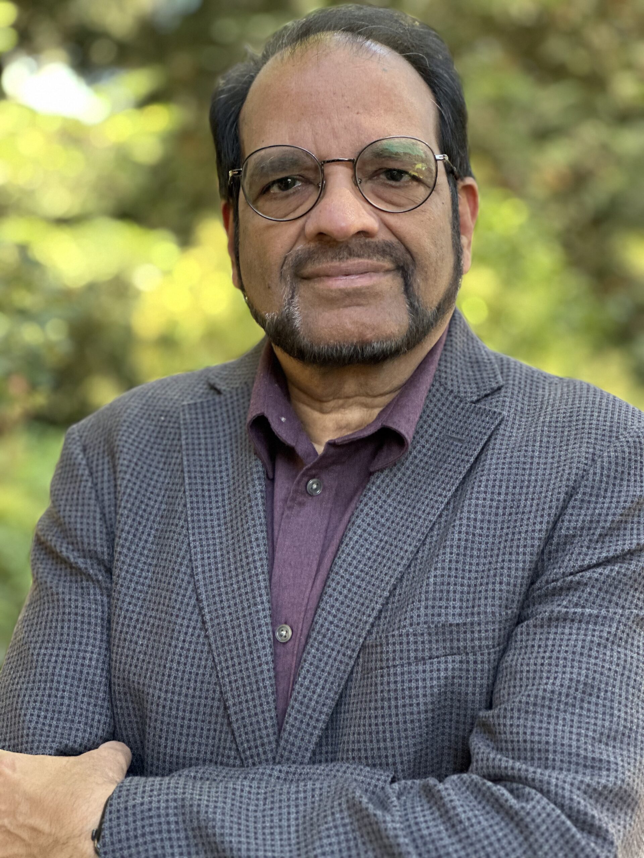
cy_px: 429
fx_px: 1910
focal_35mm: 77
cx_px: 322
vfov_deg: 25.3
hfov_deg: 19.1
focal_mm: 9
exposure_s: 1/82
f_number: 2.8
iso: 250
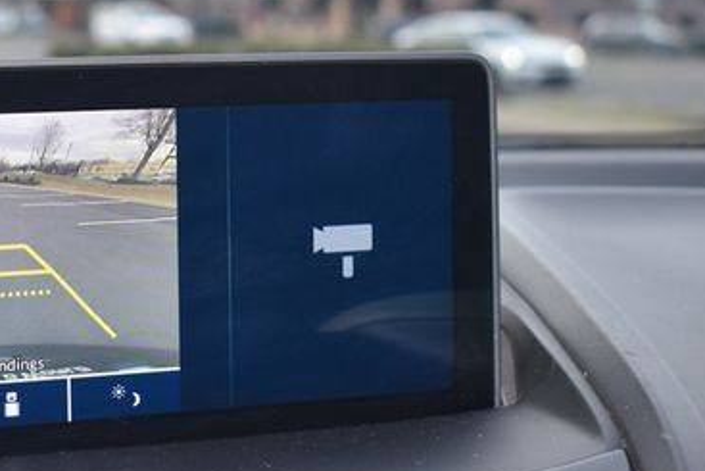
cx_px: 134
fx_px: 1744
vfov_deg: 15.3
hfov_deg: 22.5
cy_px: 139
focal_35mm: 89
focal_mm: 34
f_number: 4.8
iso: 800
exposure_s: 1/200
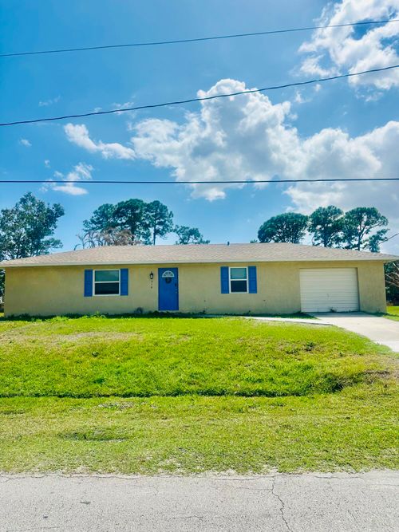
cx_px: 200
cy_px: 266
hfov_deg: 56.8
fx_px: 369
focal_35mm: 24
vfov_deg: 71.6
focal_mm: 6.86
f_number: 1.78
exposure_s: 1/6211
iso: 80
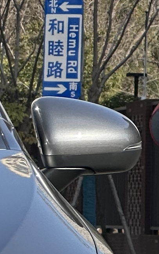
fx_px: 3510
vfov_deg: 4.1
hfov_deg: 2.5
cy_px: 328
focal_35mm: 506
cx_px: -470
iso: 32
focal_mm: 9
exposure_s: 1/513
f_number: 2.8
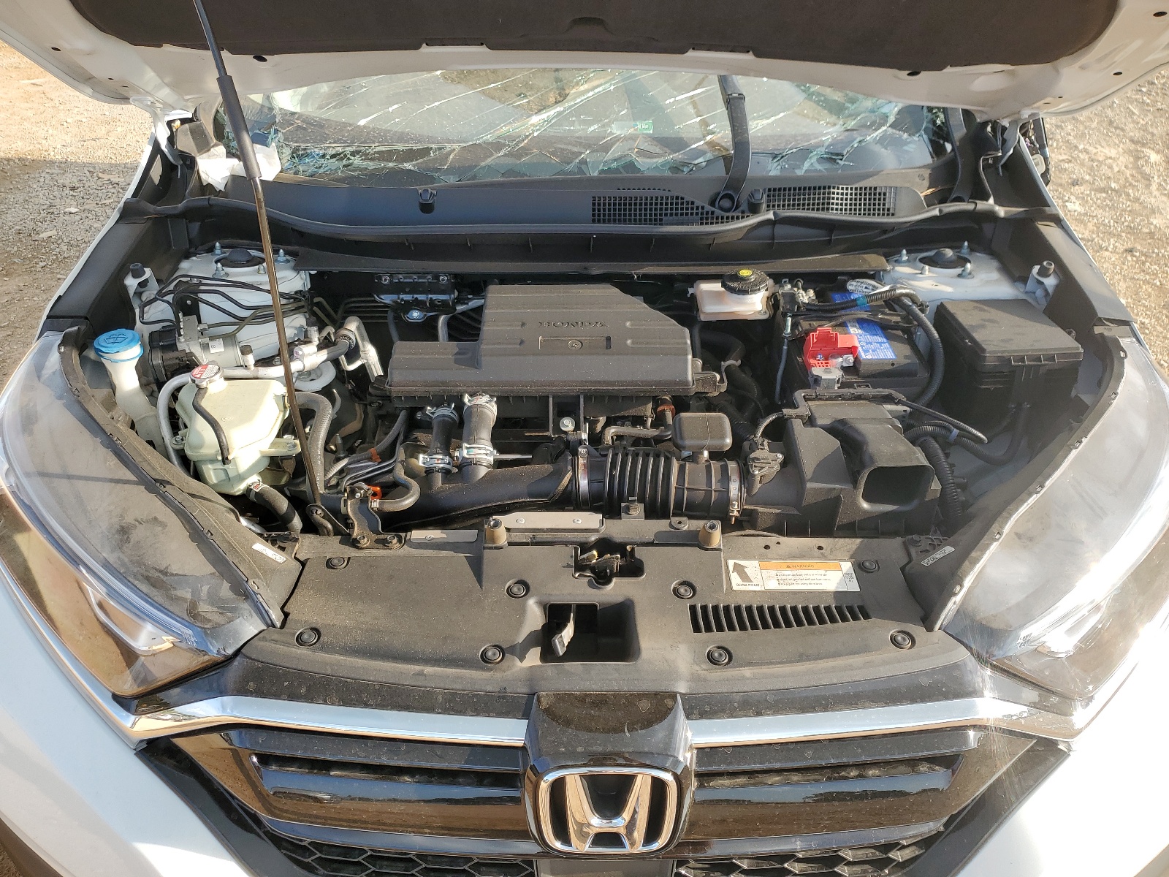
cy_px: 438
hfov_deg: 67.3
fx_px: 878
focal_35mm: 26
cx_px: 584
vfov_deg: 53.1
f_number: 1.5
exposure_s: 1/667
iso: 50
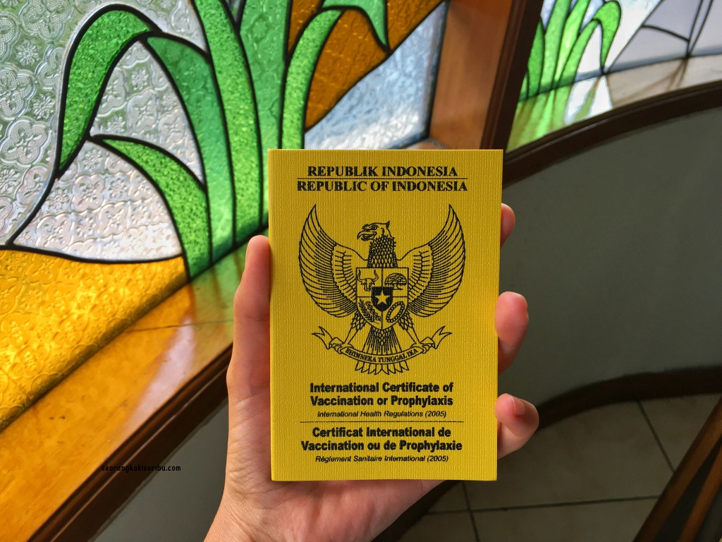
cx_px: 361
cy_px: 271
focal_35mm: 29
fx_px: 605
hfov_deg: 61.7
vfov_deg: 48.2
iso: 40
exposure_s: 1/100
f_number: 2.2
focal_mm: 4.15
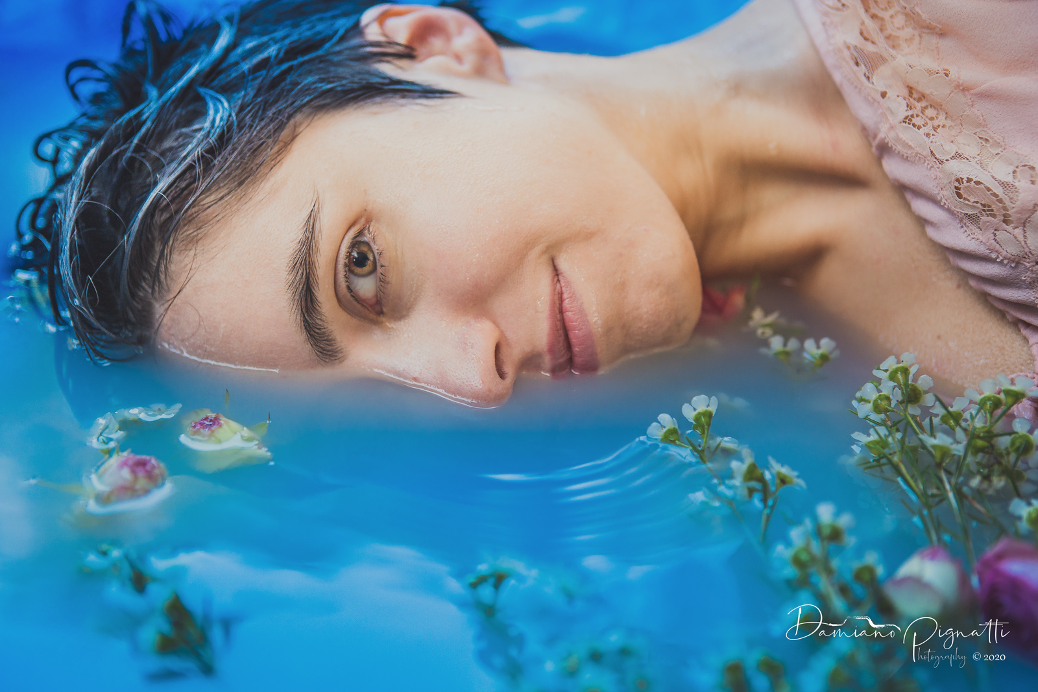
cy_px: 346
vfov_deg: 24.6
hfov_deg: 36.2
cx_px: 519
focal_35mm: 55
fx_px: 1586
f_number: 3.2
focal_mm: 55
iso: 800
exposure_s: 1/160
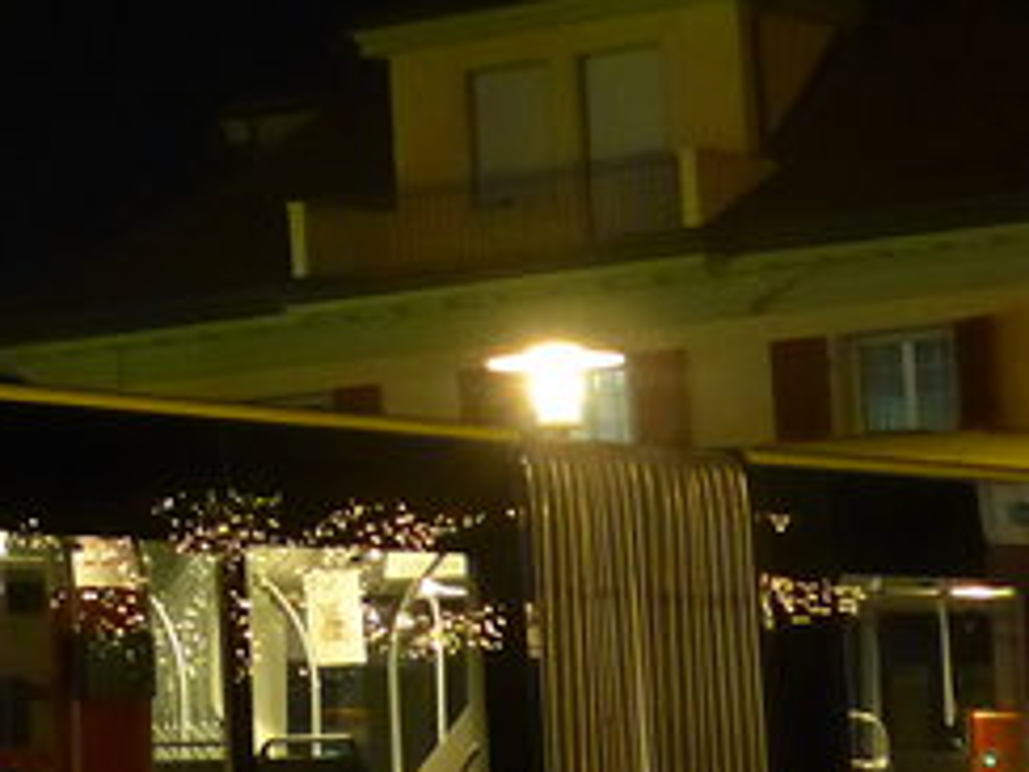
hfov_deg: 11.3
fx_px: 4964
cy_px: 67
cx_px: -557
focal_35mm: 167
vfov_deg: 8.9
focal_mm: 7
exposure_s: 1/8
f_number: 2.3
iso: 800
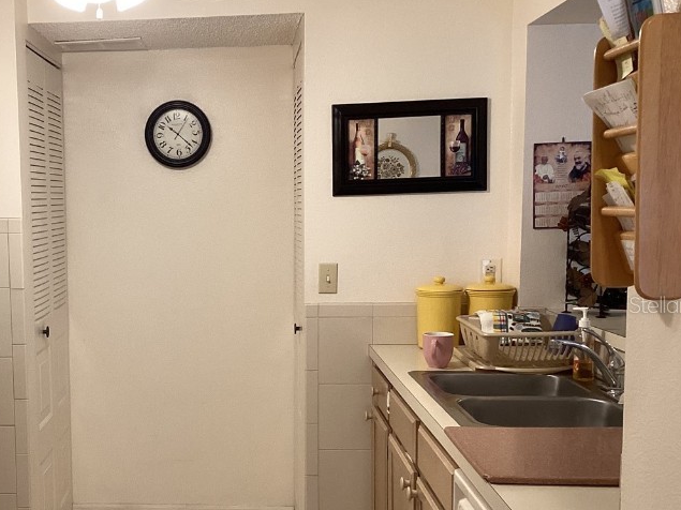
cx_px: 181
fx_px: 983
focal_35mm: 50
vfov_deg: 29.0
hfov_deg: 37.4
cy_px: 304
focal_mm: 3.3
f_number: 2.4
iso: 160
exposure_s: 1/60
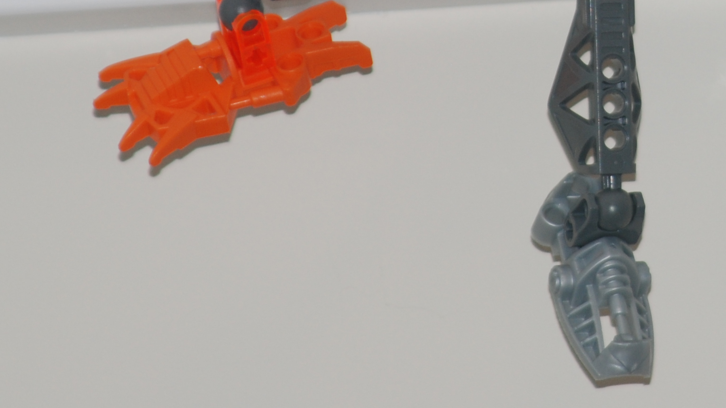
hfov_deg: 2.7
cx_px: 692
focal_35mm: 796
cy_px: -159
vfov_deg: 1.5
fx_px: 15323
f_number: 5.6
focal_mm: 200
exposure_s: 1/60
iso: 200
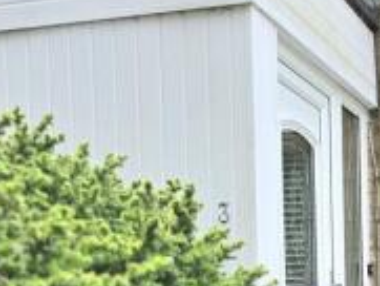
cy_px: 361
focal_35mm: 74
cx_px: 419
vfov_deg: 18.7
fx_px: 813
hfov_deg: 24.5
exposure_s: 1/182
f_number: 1.7
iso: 20
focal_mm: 6.3
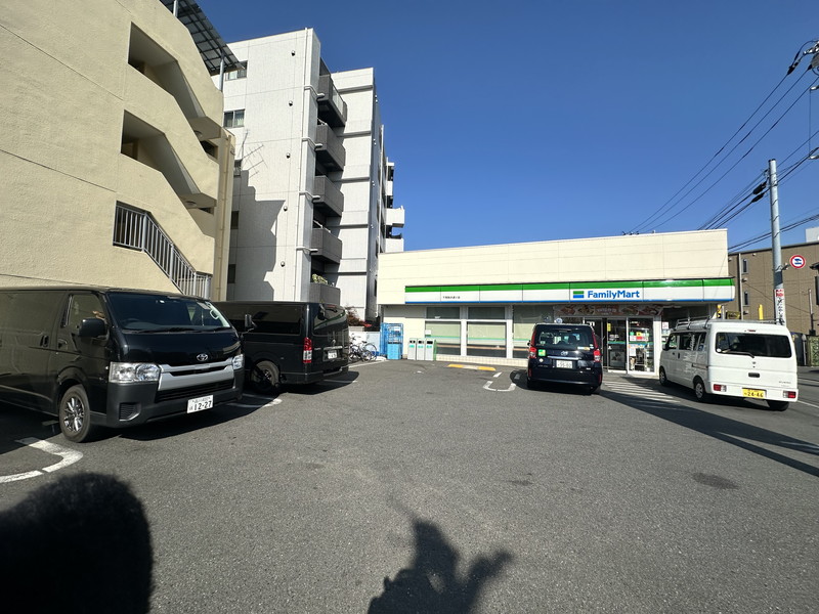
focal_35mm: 14
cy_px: 307
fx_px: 331
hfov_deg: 102.1
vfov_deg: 85.7
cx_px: 410
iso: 50
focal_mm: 2.22
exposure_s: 1/4000
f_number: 2.2
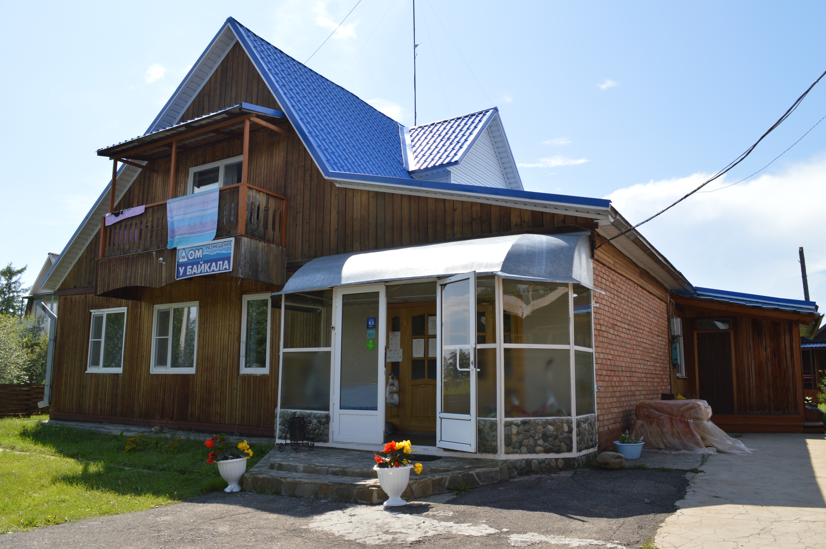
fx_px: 619
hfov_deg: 67.4
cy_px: 274
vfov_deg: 47.8
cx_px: 413
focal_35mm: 27
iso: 100
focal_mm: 18
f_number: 9
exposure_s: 1/200
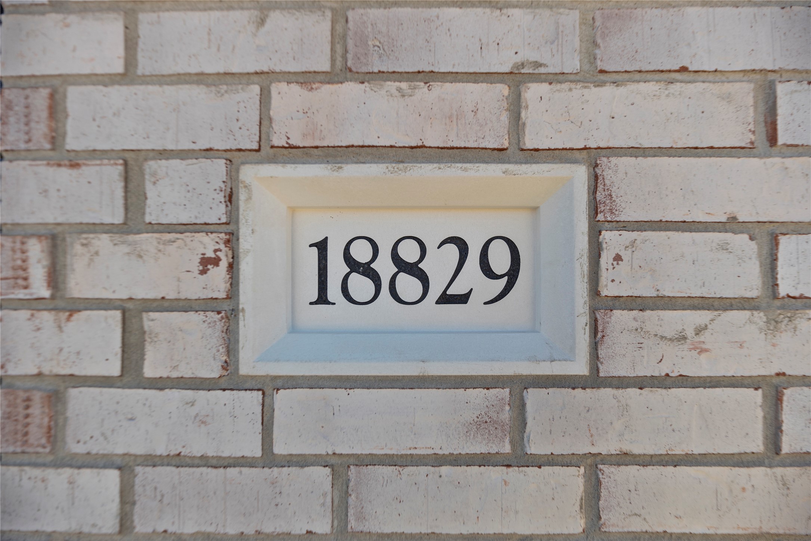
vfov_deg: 81.2
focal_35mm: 14
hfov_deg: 104.2
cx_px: 406
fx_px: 315
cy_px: 270
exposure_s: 1/1600
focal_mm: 14
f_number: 2.8
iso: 100
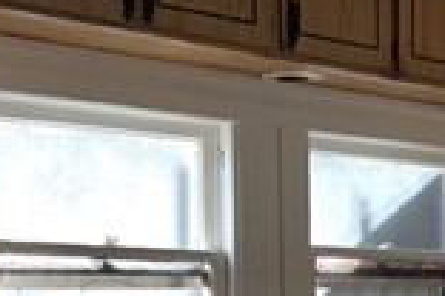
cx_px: 513
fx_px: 1211
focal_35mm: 98
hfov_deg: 19.7
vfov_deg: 13.5
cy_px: 379
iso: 40
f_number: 1.8
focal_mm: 5.4
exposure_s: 1/120
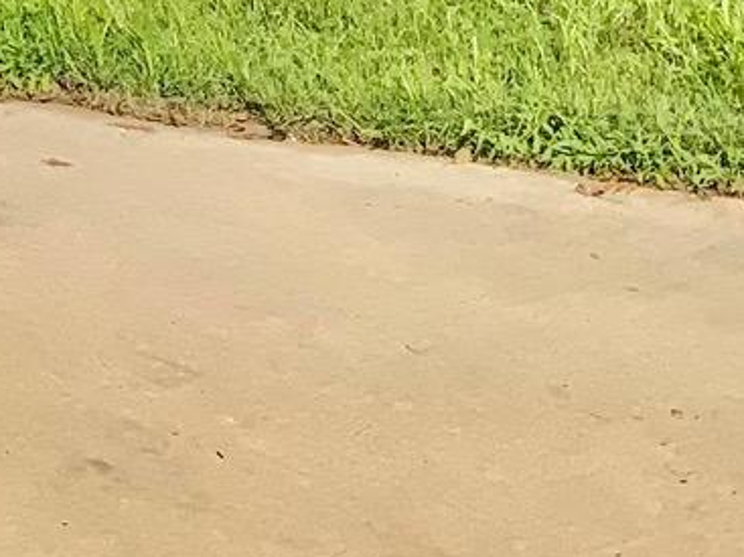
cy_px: -826
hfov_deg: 11.4
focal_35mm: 162
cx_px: -578
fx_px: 3481
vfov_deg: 8.3
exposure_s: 1/2801
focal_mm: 3
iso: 20
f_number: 1.8
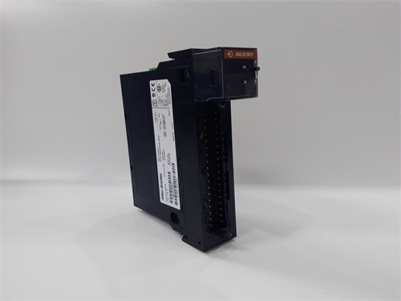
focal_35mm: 27
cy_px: 150
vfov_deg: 51.4
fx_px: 313
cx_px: 200
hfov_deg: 65.3
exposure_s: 1/30
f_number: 2
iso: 179
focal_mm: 3.79
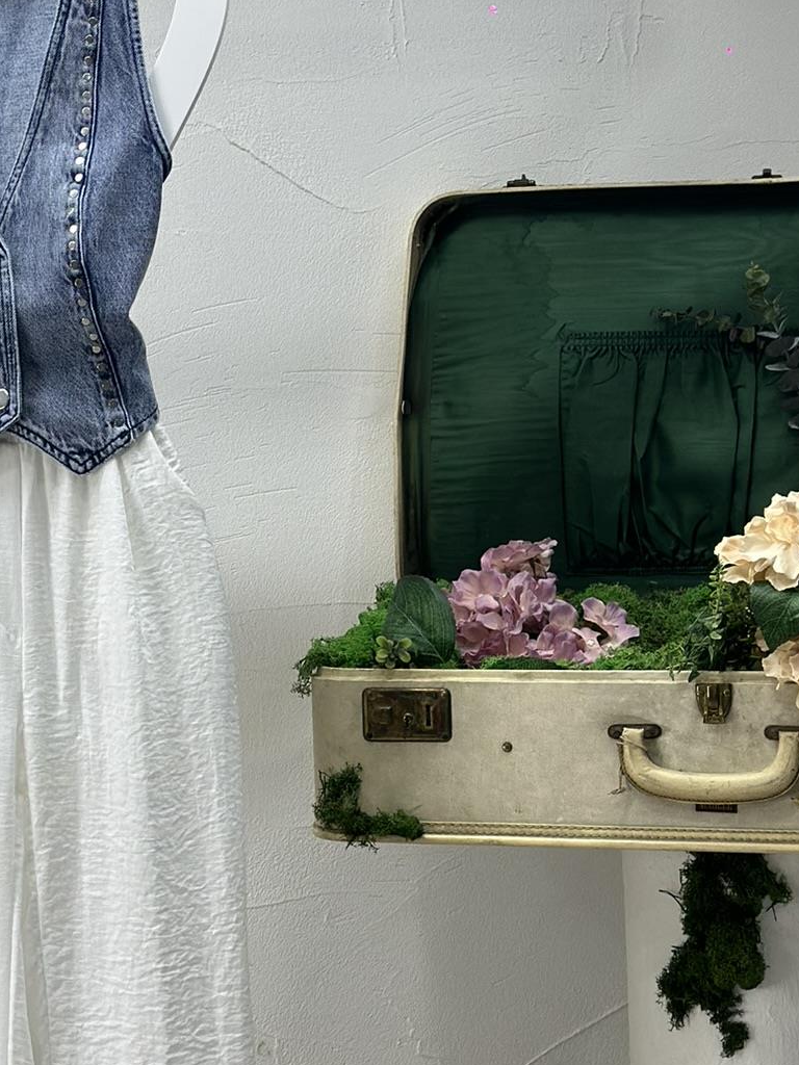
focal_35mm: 96
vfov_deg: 20.4
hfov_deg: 15.3
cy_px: 555
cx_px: 164
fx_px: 2954
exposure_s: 1/112
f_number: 1.78
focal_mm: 6.86
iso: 64
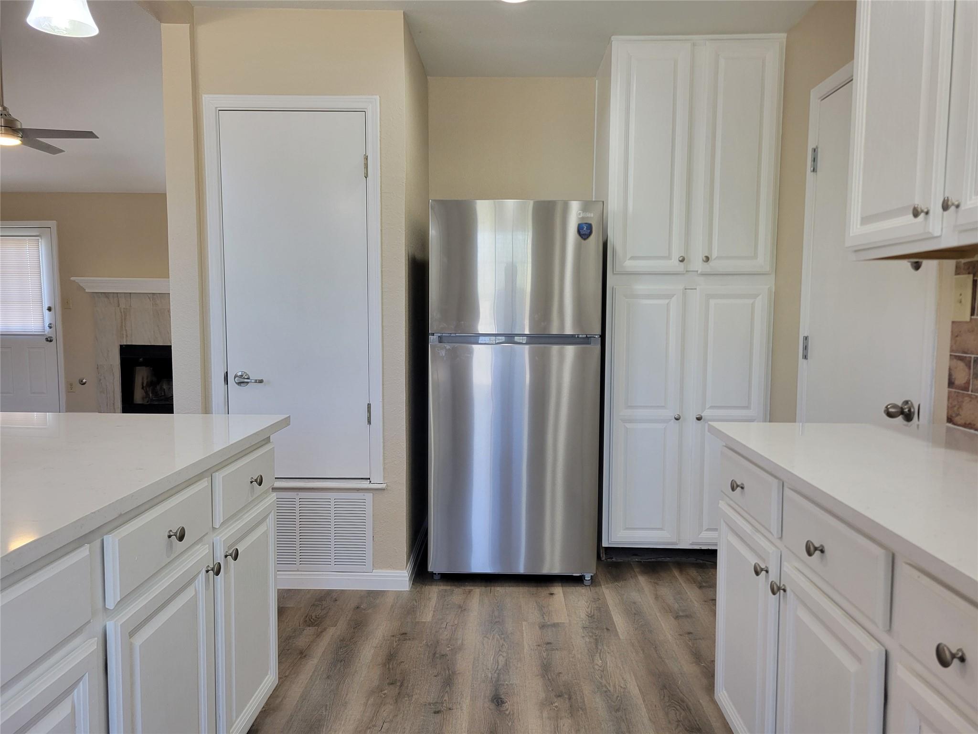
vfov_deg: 53.1
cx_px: 489
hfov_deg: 67.3
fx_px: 735
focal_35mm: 26
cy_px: 367
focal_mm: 5.4
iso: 100
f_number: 1.8
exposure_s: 1/120
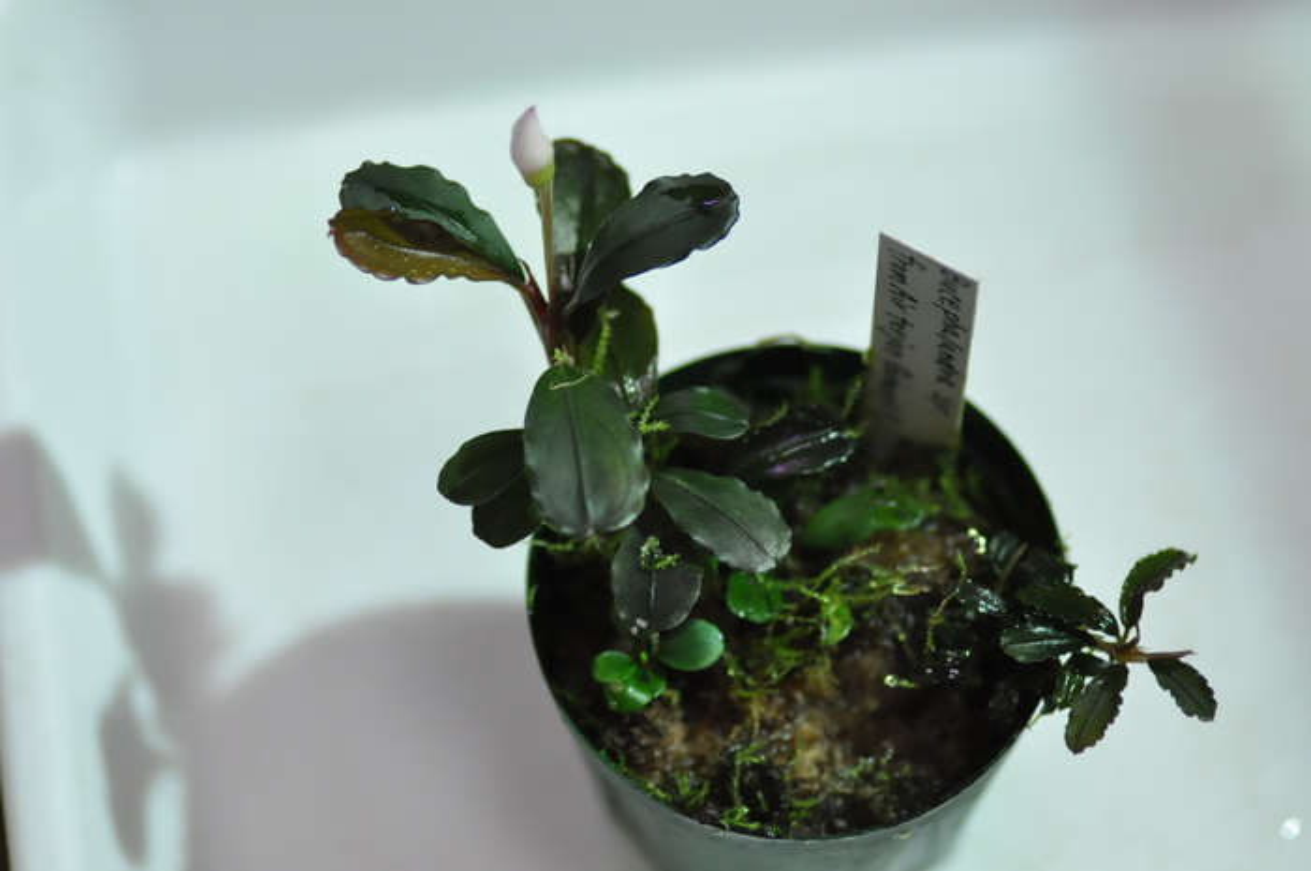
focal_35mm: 135
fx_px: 4910
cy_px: 436
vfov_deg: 10.1
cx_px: 656
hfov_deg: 15.2
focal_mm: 90
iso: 800
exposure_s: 1/160
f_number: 3.2
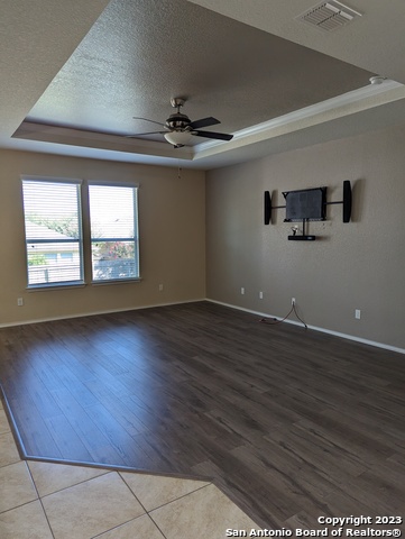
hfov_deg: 56.9
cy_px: 270
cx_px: 202
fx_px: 374
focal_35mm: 24
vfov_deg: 71.5
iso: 102
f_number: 1.85
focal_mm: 6.81
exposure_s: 1/120
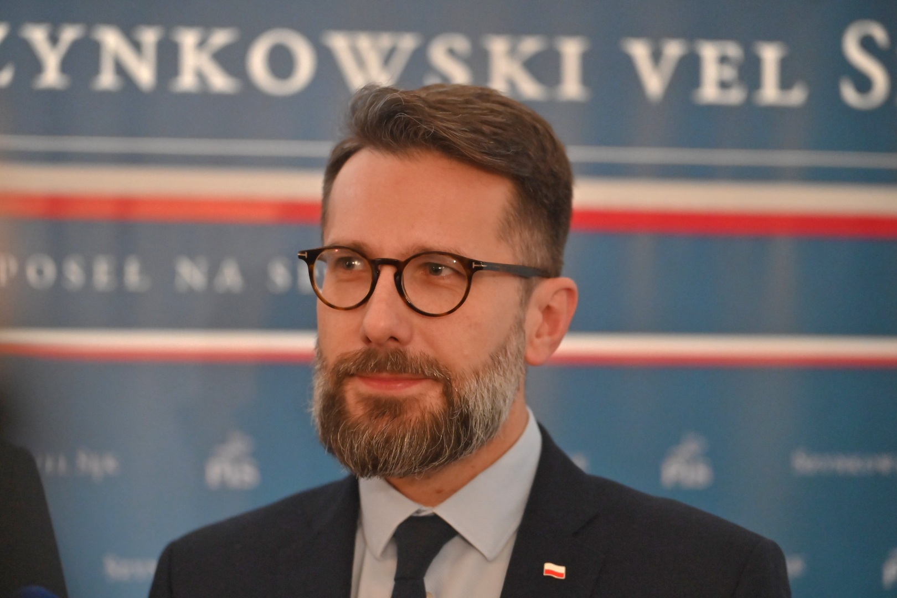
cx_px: 448
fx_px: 2143
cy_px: 299
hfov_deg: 23.6
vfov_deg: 15.9
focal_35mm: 86
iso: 5000
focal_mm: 86
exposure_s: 1/400
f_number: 2.8
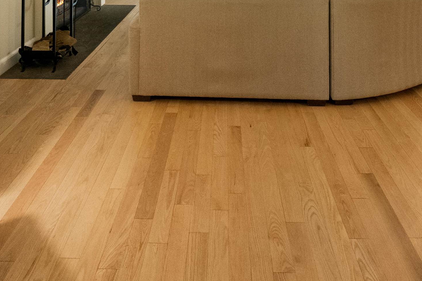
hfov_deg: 54.4
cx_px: 197
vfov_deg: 32.3
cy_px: -44
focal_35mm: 35
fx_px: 410
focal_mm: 8
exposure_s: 1/40
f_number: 2.8
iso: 3200
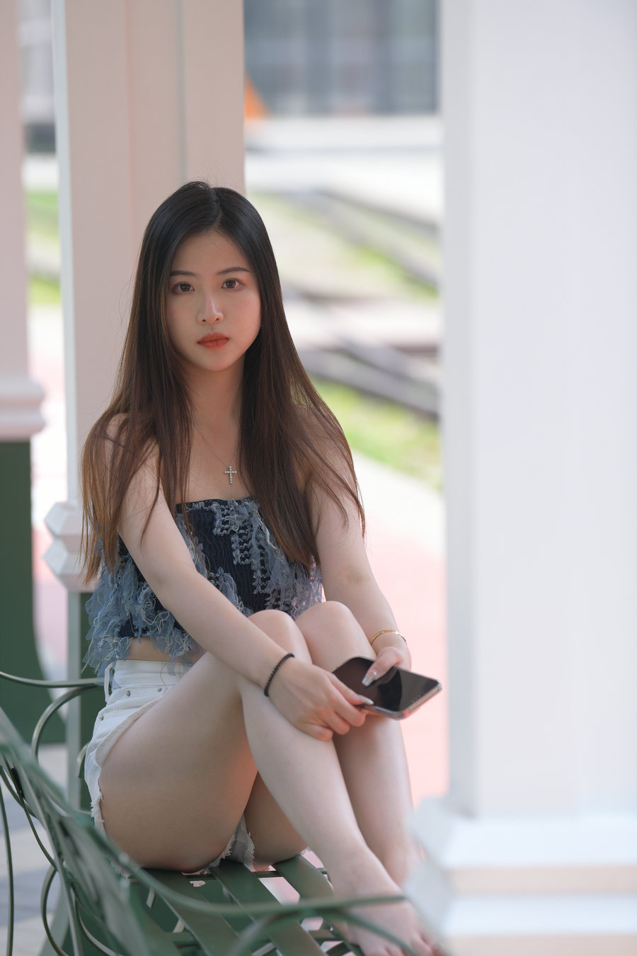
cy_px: 478
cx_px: 318
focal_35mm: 170
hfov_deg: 8.1
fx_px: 4512
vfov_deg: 12.1
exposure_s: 1/1250
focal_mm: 170
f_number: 4
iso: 400
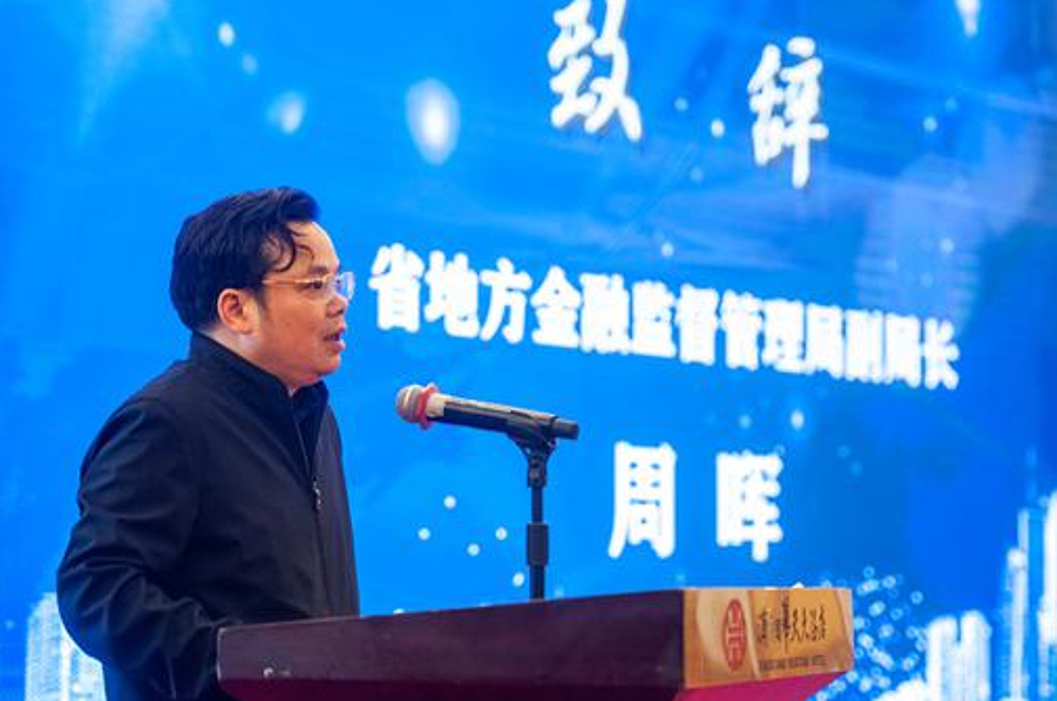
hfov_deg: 20.8
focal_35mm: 98
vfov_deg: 13.9
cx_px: 534
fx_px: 2873
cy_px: 369
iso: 1600
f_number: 2.8
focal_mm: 90
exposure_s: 1/80
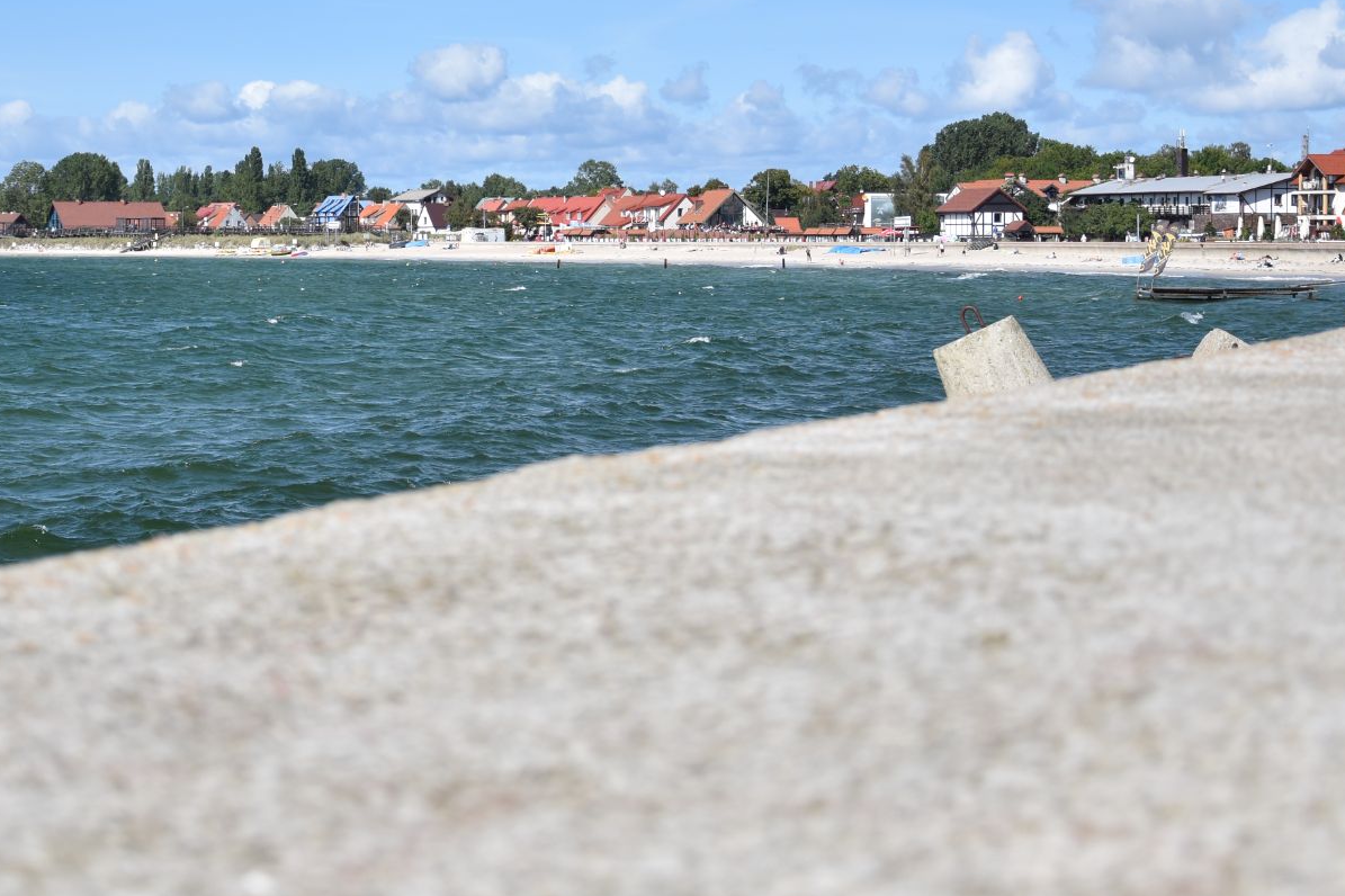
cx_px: 496
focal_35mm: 72
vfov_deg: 18.8
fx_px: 2689
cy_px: 200
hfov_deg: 28.0
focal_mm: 28
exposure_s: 1/1000
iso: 100
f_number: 4
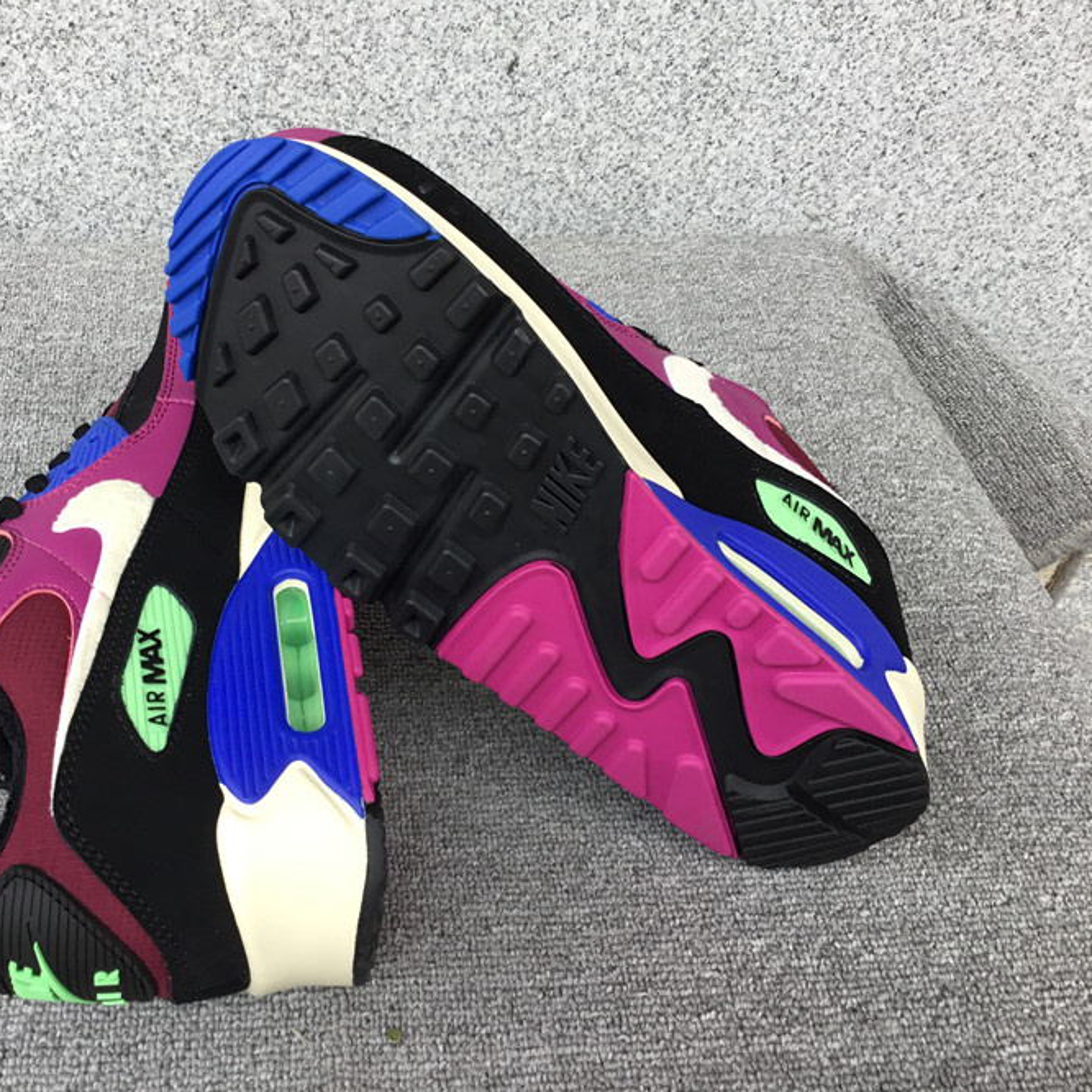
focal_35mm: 37
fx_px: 1321
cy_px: 550
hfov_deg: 44.6
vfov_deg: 44.9
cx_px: 426
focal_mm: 3.3
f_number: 2.4
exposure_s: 1/100
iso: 32
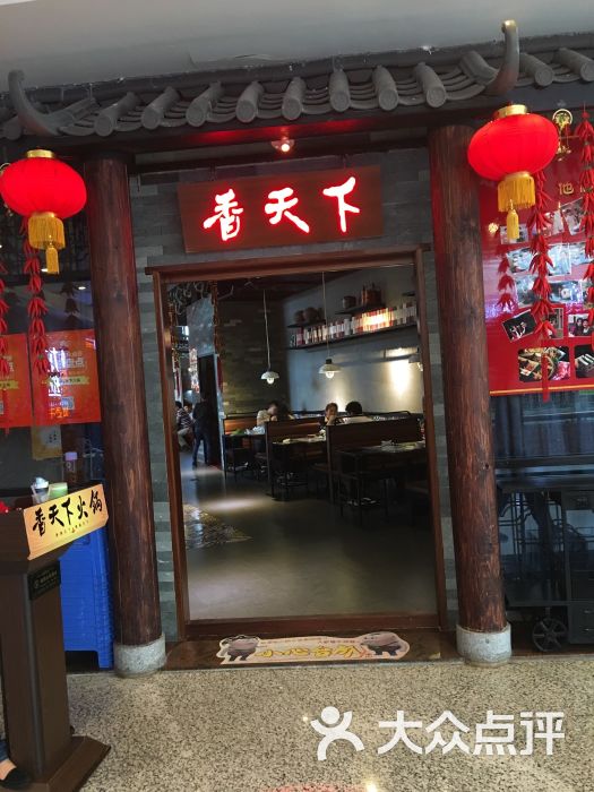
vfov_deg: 61.7
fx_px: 664
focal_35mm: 29
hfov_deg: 48.2
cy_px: 396
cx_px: 297
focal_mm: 4.15
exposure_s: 1/17
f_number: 2.2
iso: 80
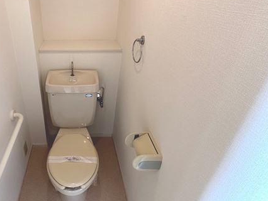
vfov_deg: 58.2
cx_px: 82
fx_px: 178
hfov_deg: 70.9
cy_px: 76
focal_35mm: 23
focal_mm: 2.22
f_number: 2.2
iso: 250
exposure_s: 1/120
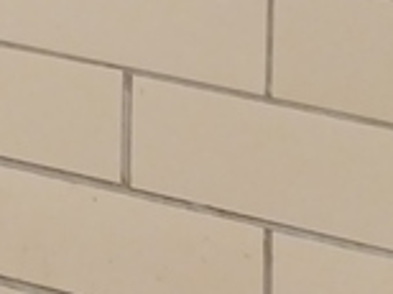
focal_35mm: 173
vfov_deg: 7.2
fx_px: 1961
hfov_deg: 10.4
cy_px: -718
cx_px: -416
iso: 400
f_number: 1.8
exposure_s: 1/60
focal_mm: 4
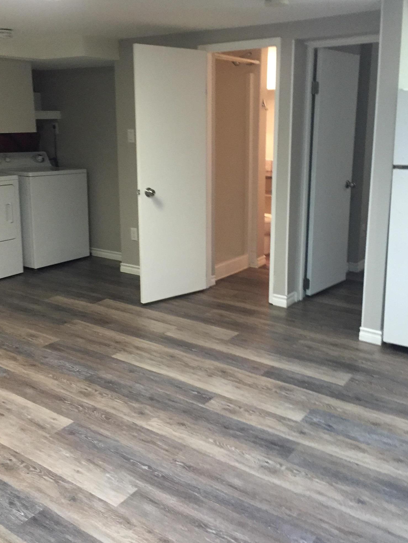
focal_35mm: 34
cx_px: 199
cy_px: 237
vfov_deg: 53.8
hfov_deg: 41.8
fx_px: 534
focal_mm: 4.15
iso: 250
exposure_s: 1/20
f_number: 2.2
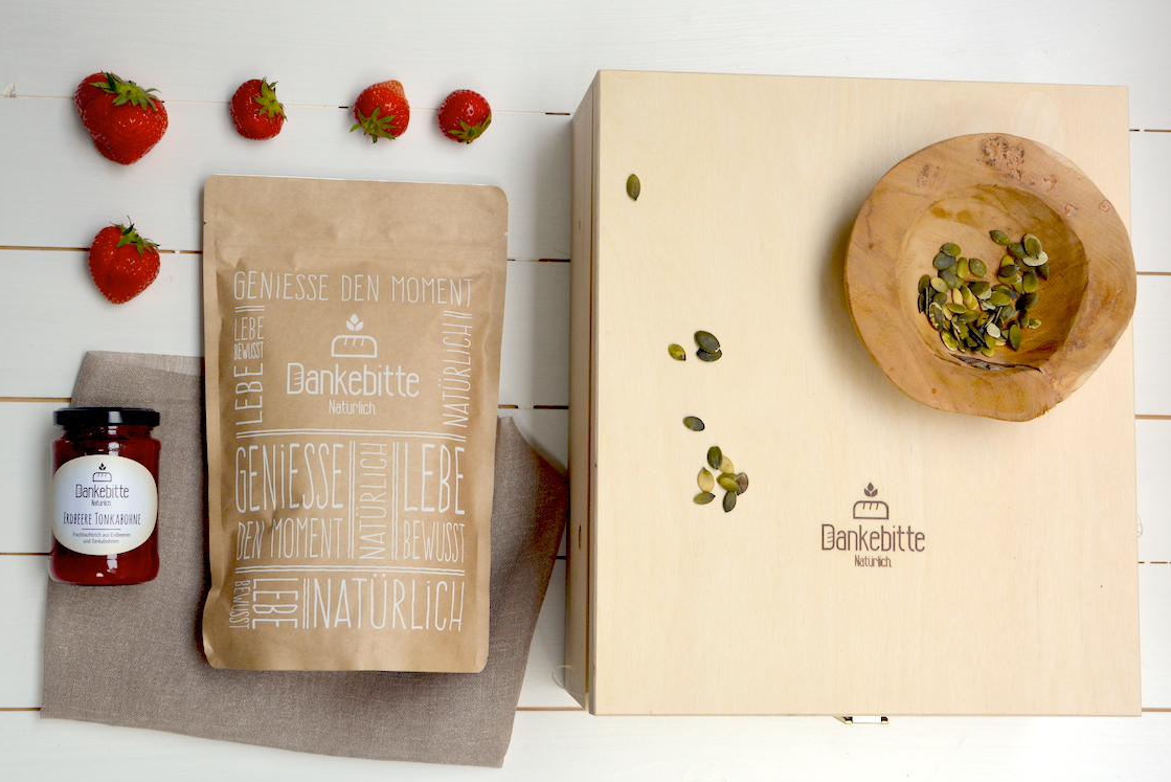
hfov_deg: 43.6
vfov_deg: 29.9
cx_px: 589
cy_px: 418
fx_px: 1464
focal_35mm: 45
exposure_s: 1/125
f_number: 5.6
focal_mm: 28
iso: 320
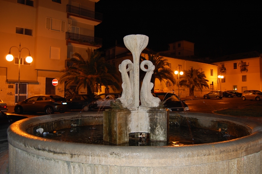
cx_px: 131
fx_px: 207
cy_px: 87
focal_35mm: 28
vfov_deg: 45.6
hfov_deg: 64.6
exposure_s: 1/6
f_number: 3.5
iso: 200
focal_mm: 19
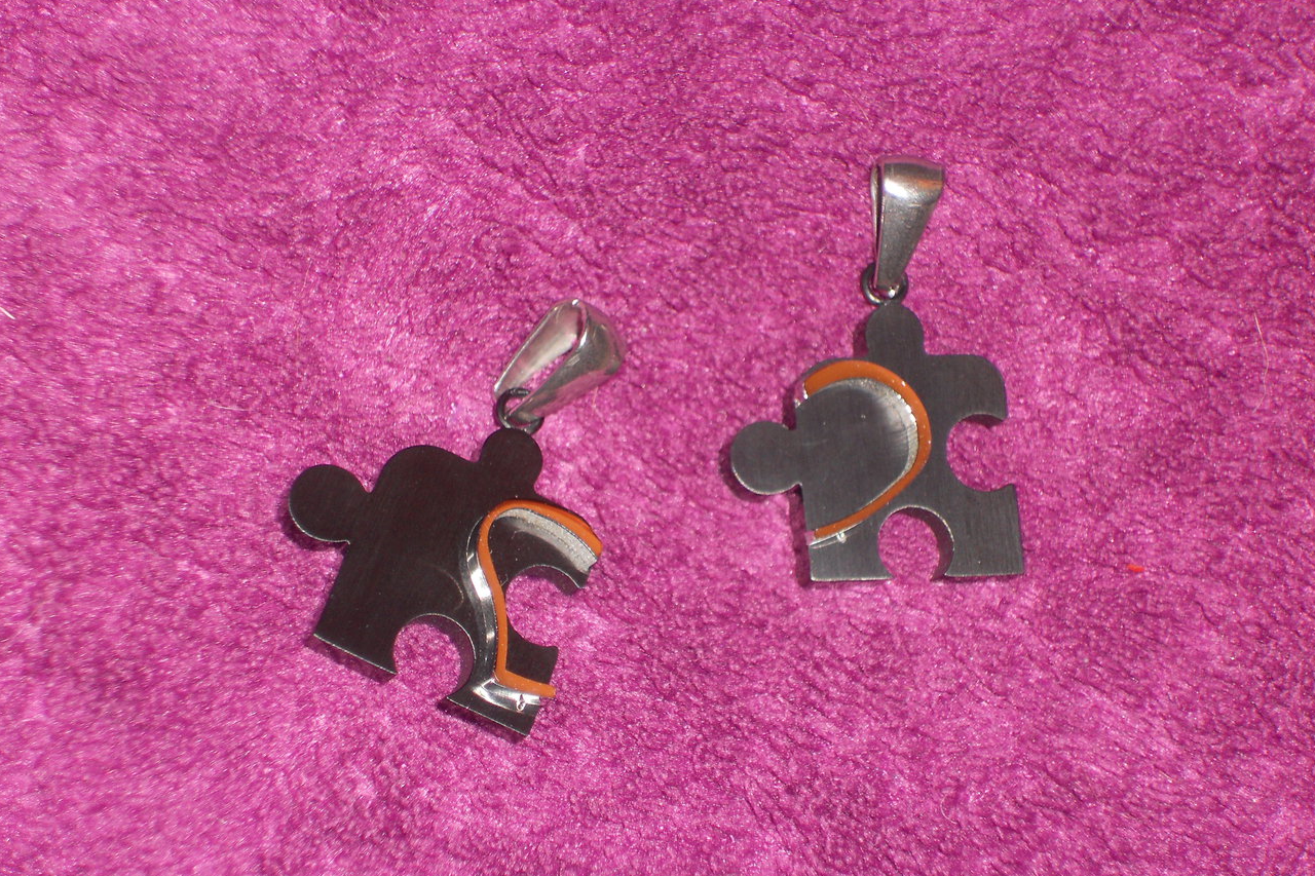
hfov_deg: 17.5
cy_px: 434
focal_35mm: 117
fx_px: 4273
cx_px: 649
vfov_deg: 11.7
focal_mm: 19.6
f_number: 5.9
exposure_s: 1/60
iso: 100
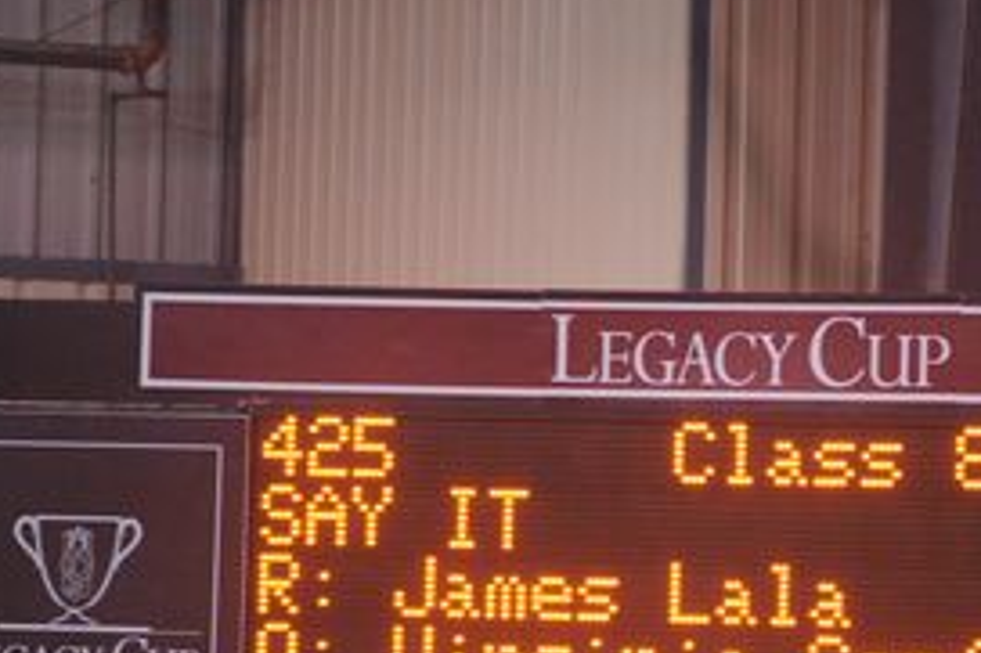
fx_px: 12826
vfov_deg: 2.9
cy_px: 509
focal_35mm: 471
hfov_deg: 4.4
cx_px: 725
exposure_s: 1/400
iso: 5000
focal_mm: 200
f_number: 2.8
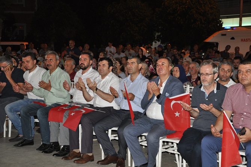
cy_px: 84
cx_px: 126
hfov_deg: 31.9
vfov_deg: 21.5
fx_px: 439
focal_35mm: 63
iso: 800
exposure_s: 1/60
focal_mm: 42
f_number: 4.8
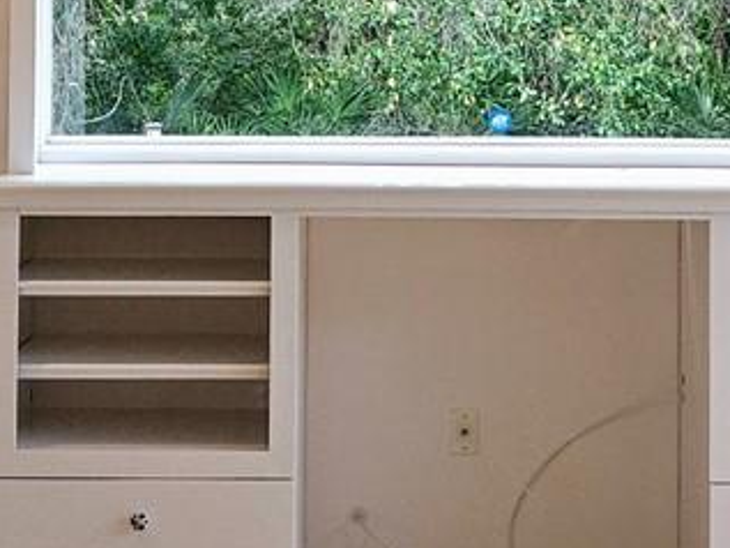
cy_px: -73
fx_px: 2447
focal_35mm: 116
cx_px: 400
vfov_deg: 12.5
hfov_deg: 17.0
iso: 50
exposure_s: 1/60
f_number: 1.8
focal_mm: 5.4
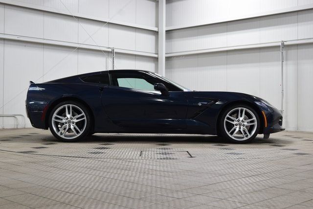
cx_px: 156
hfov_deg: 38.9
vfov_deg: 26.5
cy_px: 104
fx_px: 443
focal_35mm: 51
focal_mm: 34
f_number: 6.3
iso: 400
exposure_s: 1/15
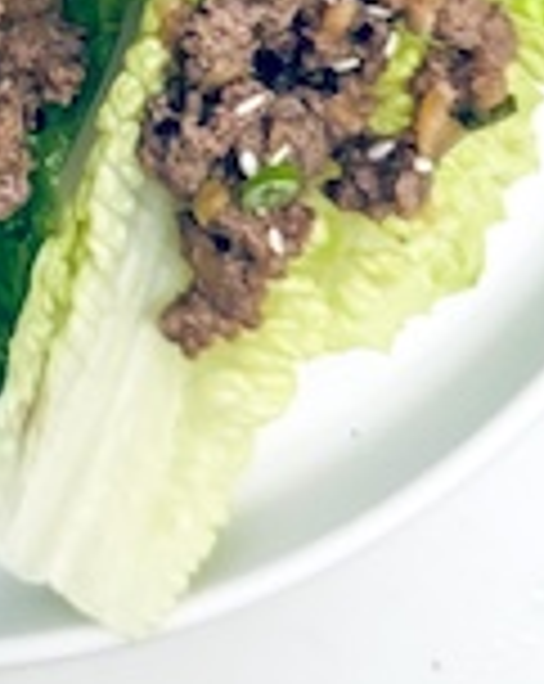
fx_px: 2079
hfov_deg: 14.4
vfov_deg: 17.2
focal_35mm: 103
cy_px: -268
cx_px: -108
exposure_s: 1/60
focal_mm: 6.86
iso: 500
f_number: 1.8
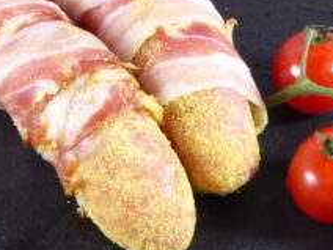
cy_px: 48
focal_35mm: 152
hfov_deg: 13.0
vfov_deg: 9.7
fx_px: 1462
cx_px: 115
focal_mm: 12.5
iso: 400
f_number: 4.5
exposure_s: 1/20
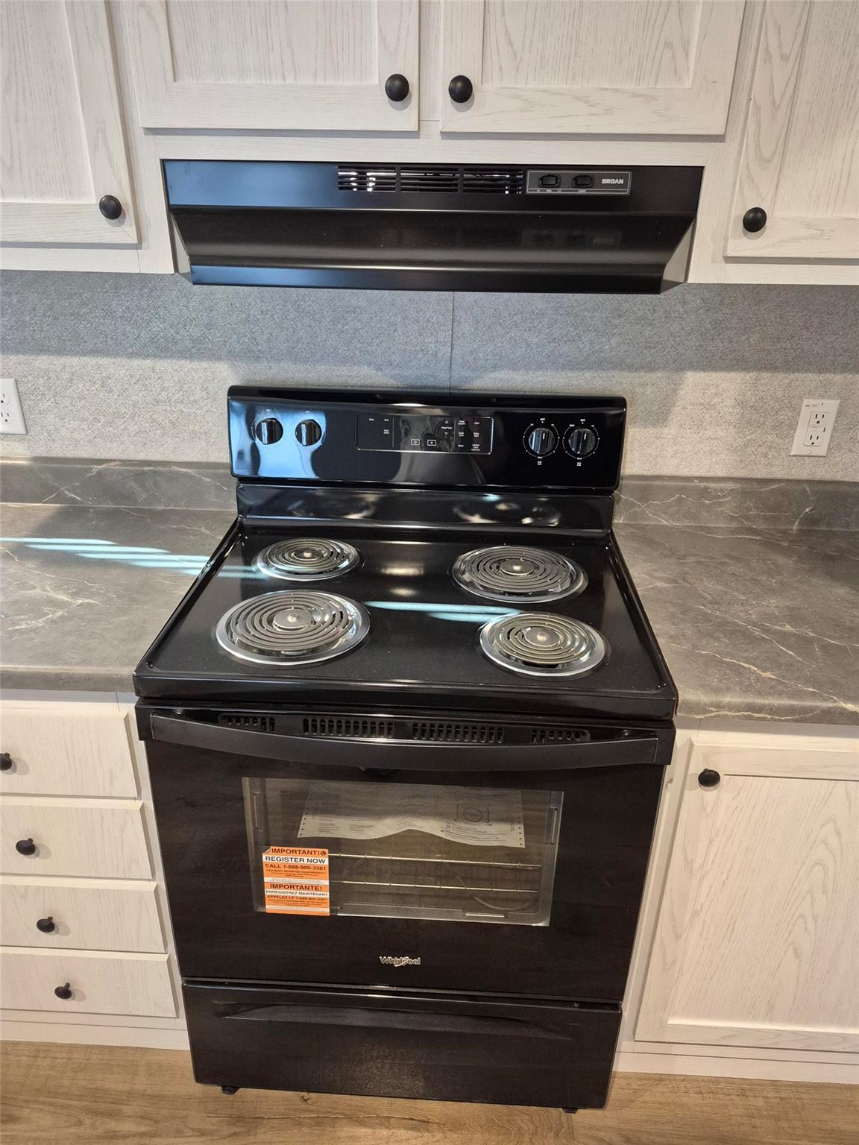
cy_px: 572
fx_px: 761
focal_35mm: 23
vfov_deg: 73.9
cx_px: 430
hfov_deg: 58.9
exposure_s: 1/60
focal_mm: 5.4
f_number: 1.8
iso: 800
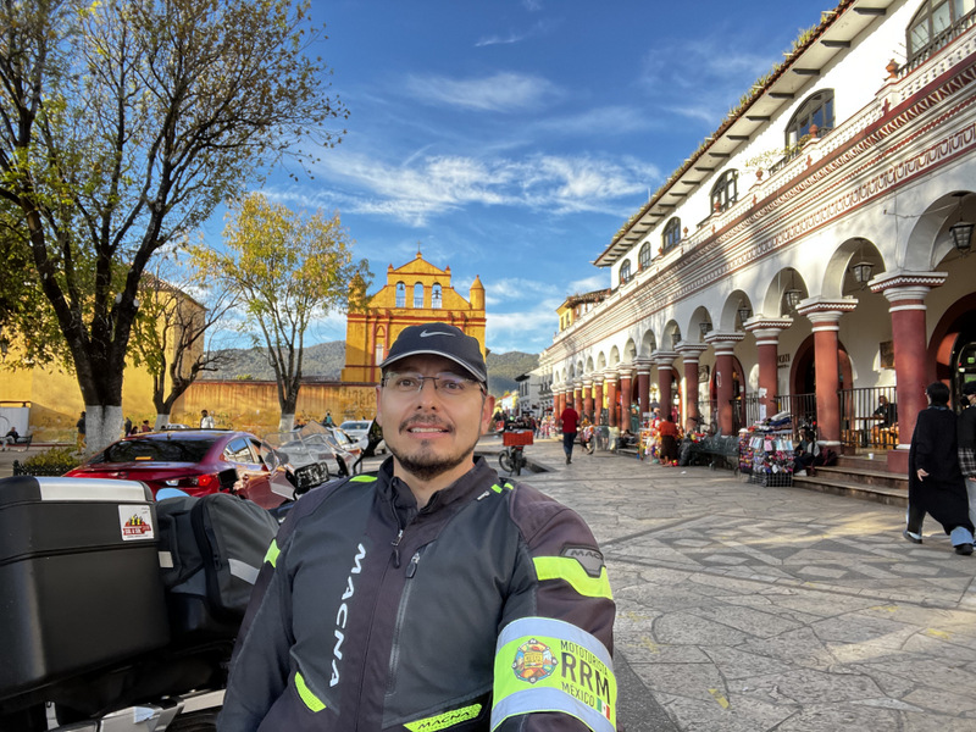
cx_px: 488
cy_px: 366
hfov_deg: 73.9
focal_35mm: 23
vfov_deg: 58.9
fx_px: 648
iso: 32
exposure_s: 1/219
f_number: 2.2
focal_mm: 2.71
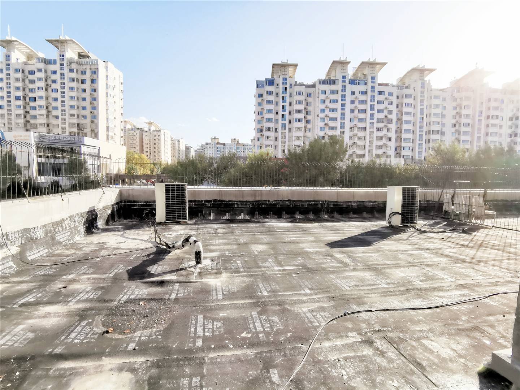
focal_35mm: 17
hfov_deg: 91.0
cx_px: 260
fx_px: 255
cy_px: 195
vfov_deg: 74.7
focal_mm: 2.26
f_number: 2.2
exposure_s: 1/1842
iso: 50
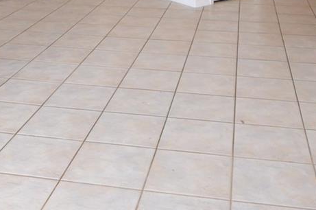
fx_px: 525
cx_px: 138
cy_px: -106
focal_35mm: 60
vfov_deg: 19.6
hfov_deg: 33.5
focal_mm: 11.5
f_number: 8
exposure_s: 1/20
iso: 400
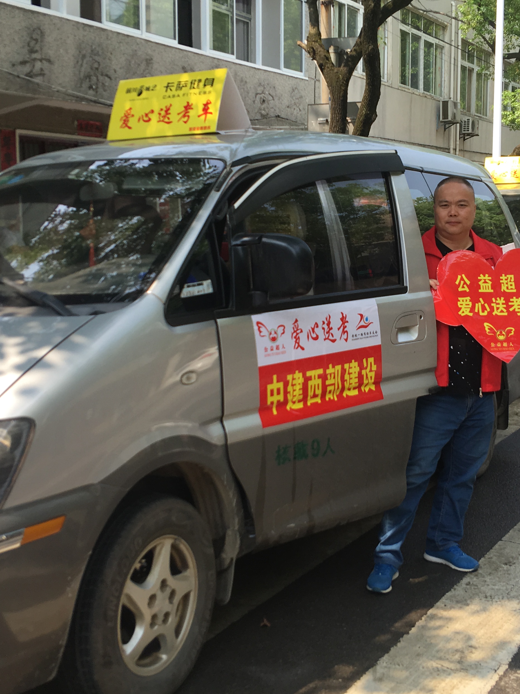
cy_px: 339
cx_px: 321
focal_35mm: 47
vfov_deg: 40.4
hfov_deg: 30.8
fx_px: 941
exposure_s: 1/418
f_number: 2.2
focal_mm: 4.15
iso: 25
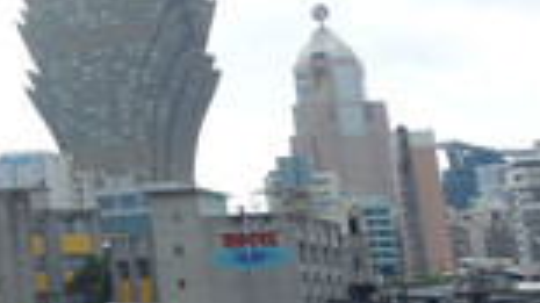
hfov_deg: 15.6
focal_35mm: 124
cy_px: -212
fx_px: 1775
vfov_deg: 9.4
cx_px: -324
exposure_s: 1/250
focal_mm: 12.48
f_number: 5.6
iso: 125
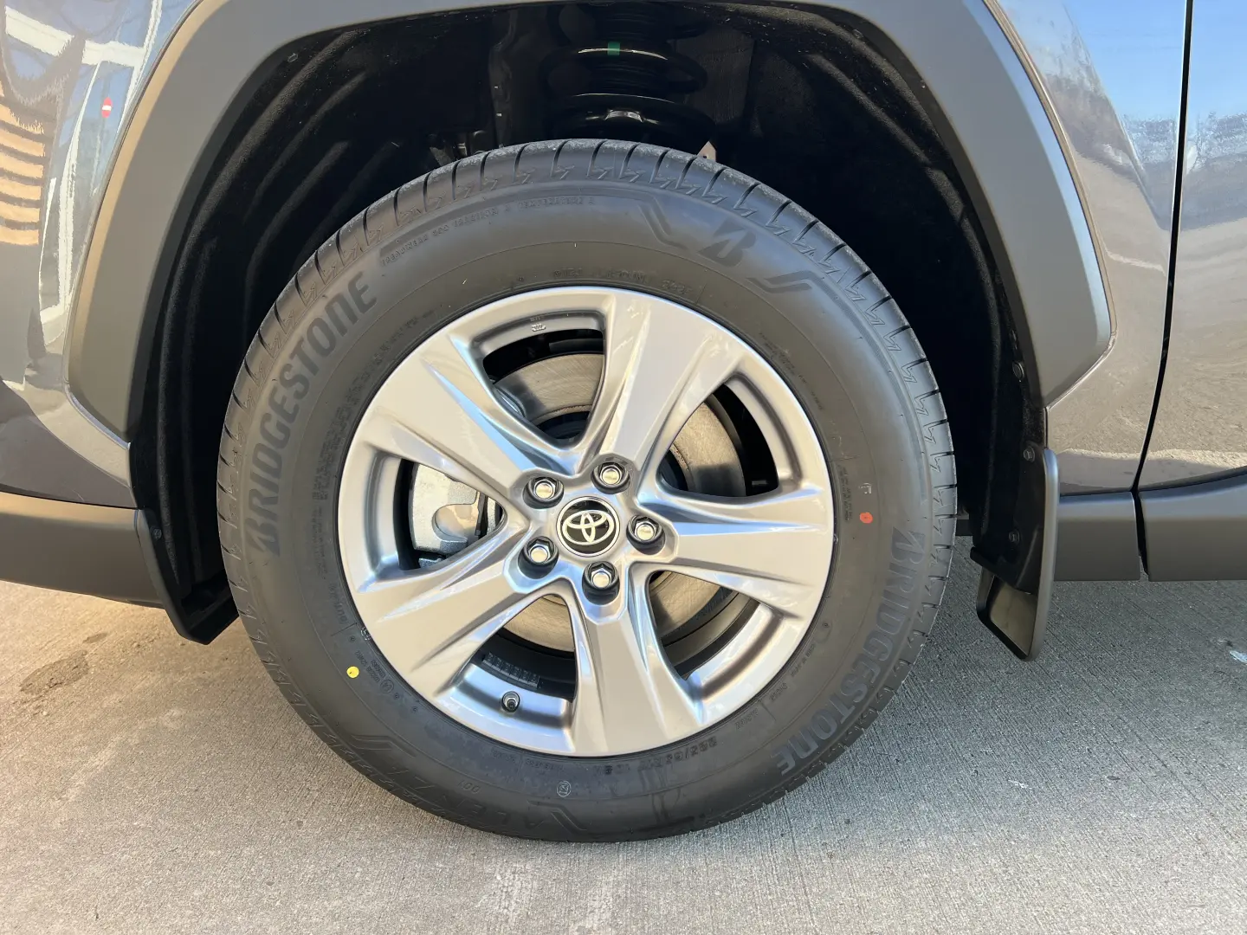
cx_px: 624
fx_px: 937
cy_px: 468
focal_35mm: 26
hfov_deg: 67.3
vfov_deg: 53.1
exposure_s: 1/383
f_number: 1.5
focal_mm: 5.7
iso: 50
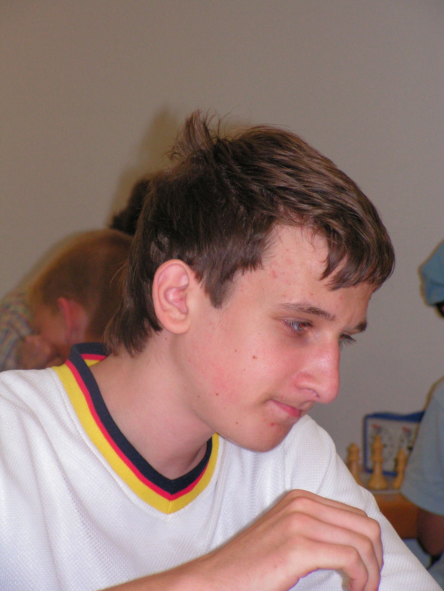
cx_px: 221
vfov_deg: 14.4
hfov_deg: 10.8
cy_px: 296
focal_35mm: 137
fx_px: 2343
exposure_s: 1/160
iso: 200
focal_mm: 22.8
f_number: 3.4
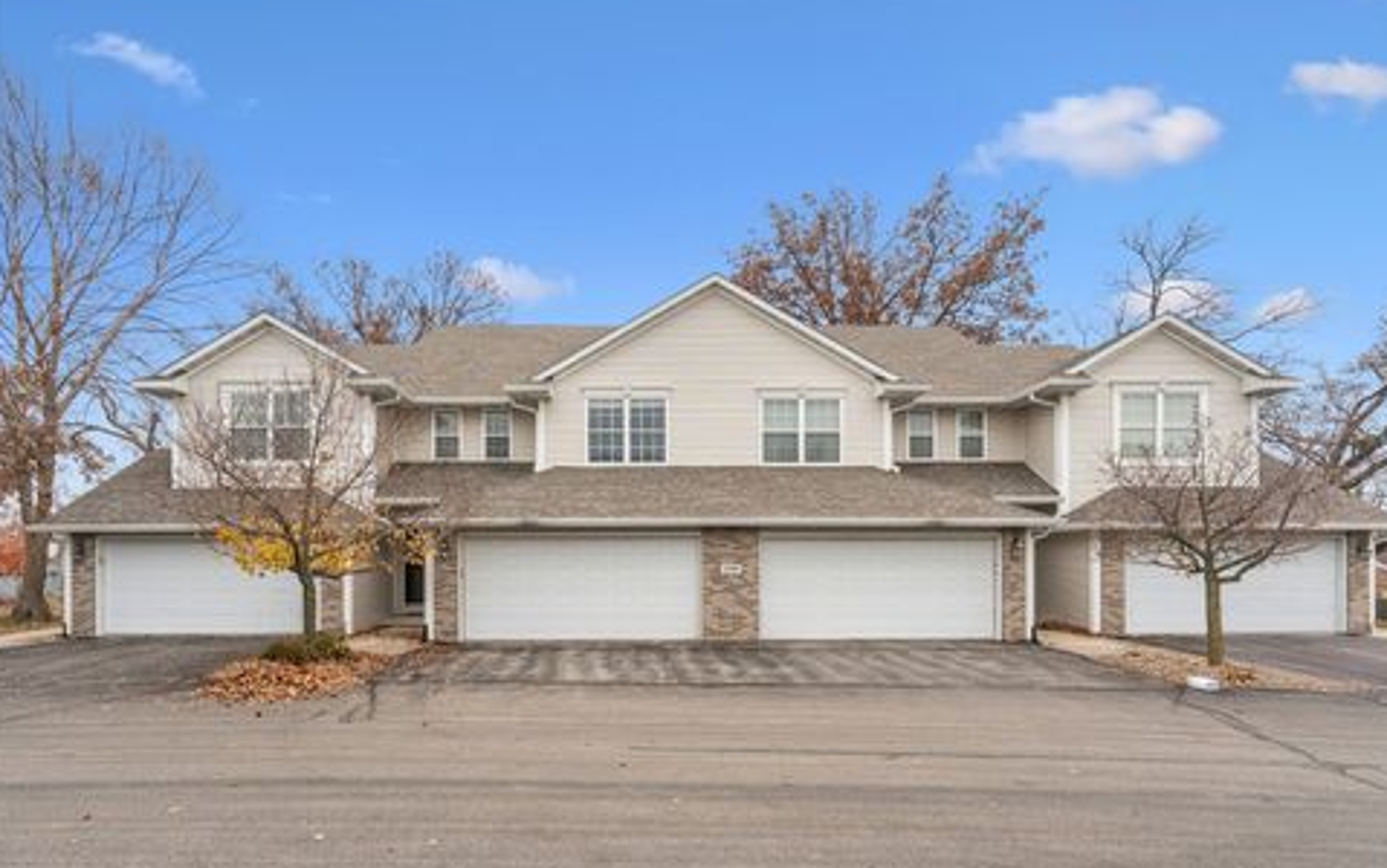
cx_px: 707
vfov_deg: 68.1
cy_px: 441
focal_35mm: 17
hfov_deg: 94.3
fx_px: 643
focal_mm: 16
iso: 800
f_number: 8
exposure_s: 1/500
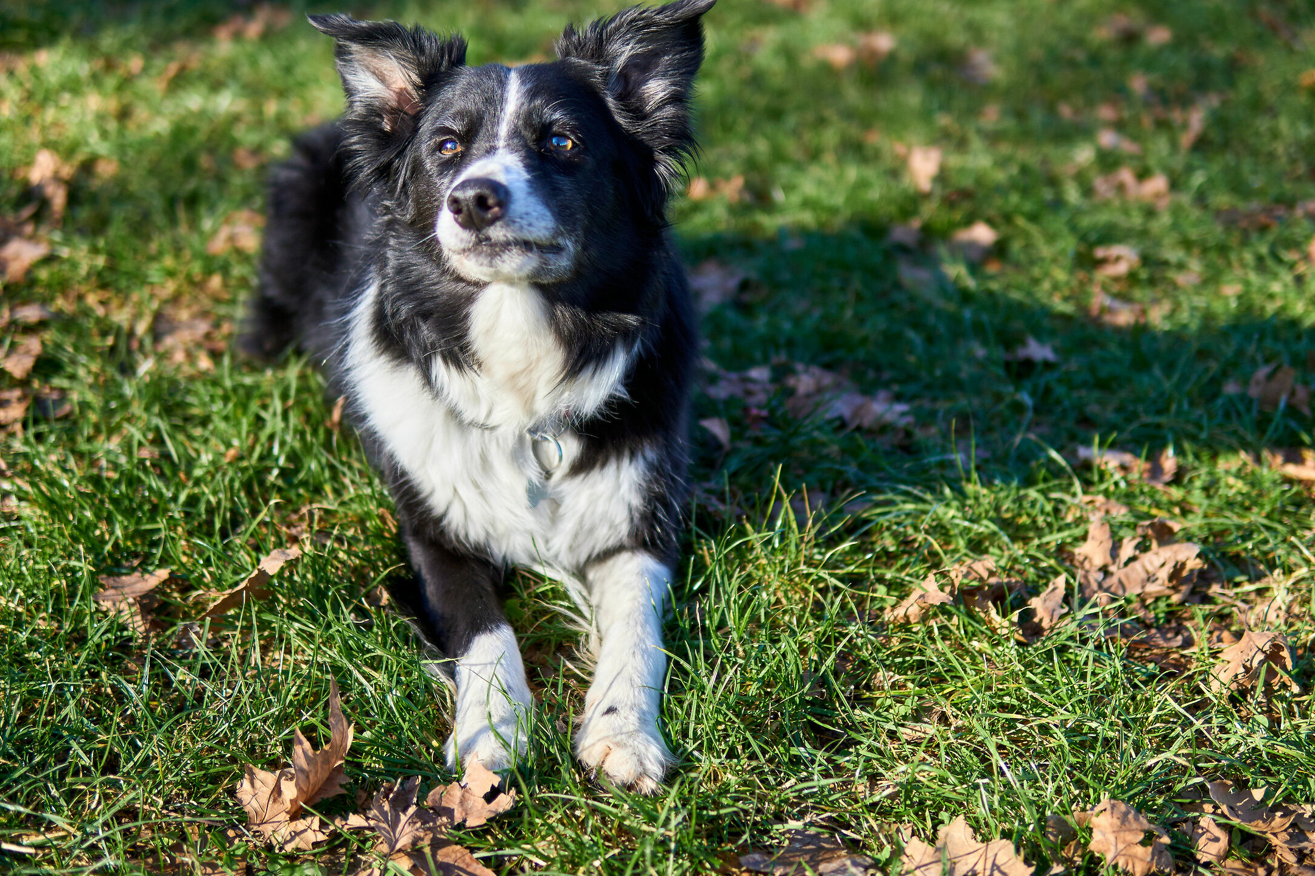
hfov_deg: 39.6
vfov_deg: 27.0
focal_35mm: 50
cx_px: 695
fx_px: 1826
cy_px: 399
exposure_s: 1/3200
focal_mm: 30
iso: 100
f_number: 1.4
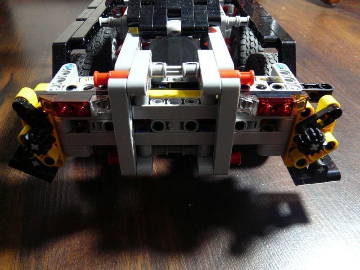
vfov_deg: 49.7
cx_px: 180
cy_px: 135
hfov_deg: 63.4
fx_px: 291
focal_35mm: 28
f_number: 2.8
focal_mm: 4.6
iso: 200
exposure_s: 1/10
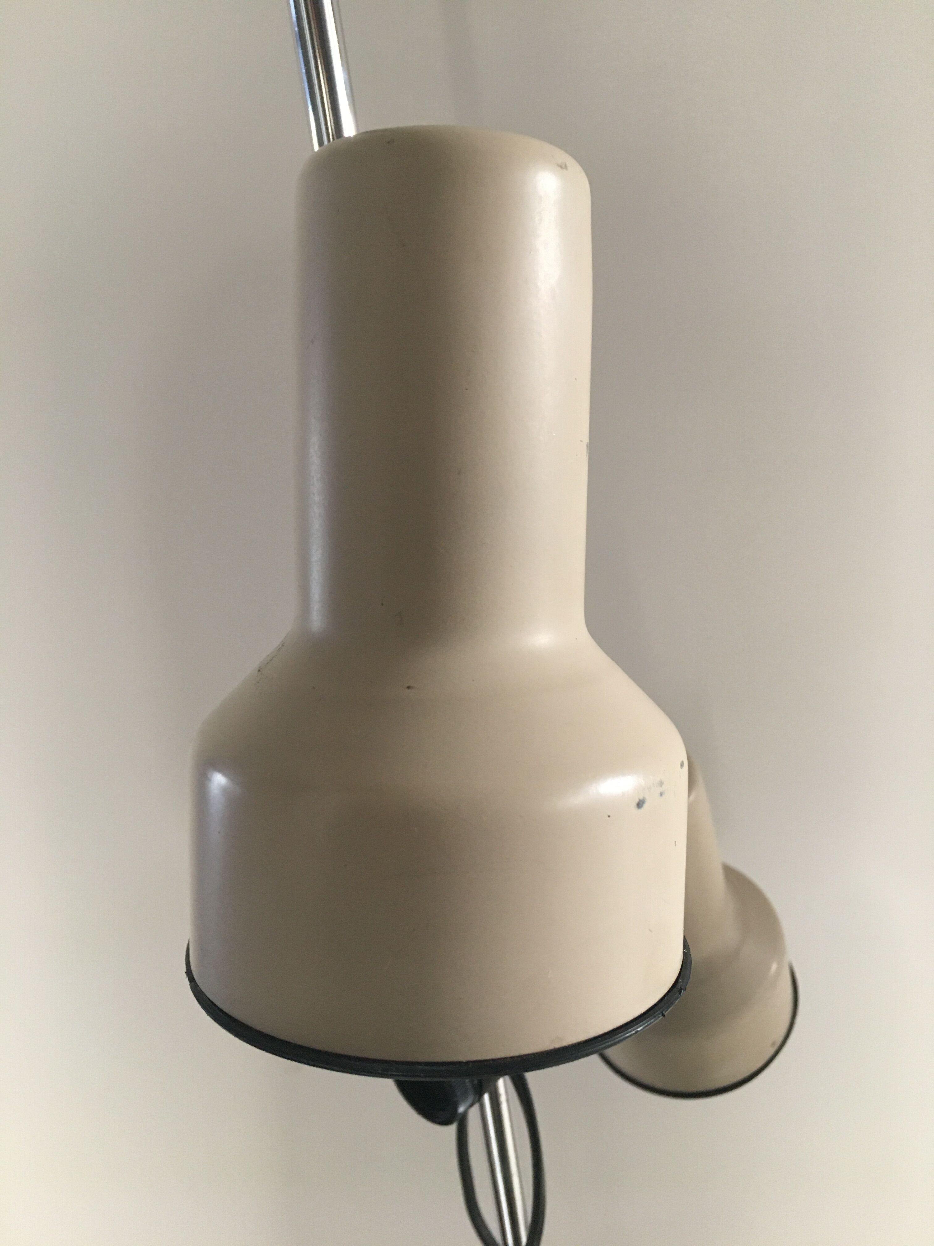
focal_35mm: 29
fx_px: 1043
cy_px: 623
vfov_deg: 61.7
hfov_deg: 48.2
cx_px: 467
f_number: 2.2
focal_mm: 4.15
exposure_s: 1/33
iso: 160
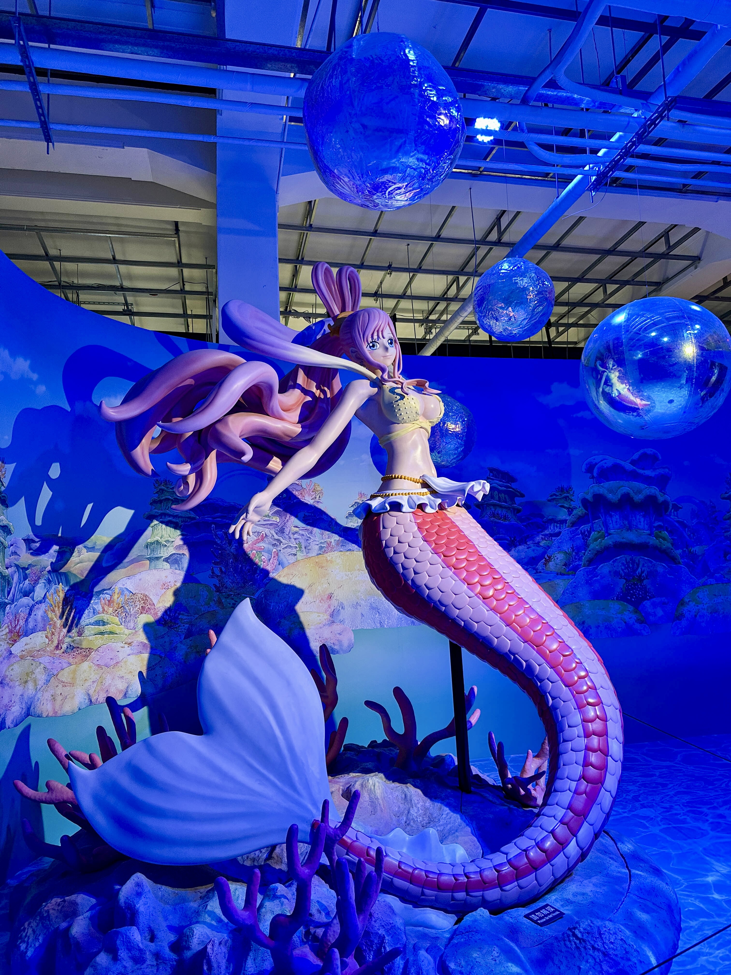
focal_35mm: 24
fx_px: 676
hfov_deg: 56.8
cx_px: 366
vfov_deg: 71.6
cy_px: 488
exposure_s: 1/60
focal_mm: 6.86
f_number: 1.8
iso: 200
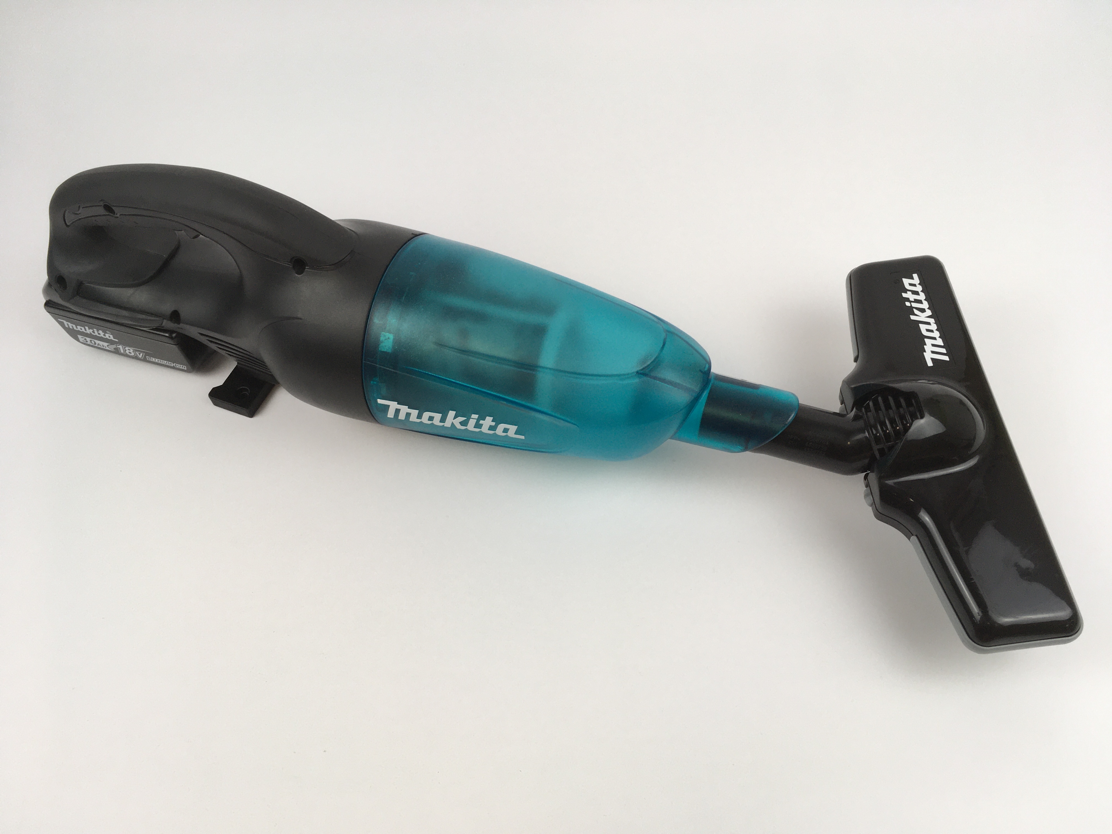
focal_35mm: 29
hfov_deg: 61.7
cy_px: 417
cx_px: 556
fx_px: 932
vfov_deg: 48.2
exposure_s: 1/100
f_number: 2.2
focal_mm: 4.15
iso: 40
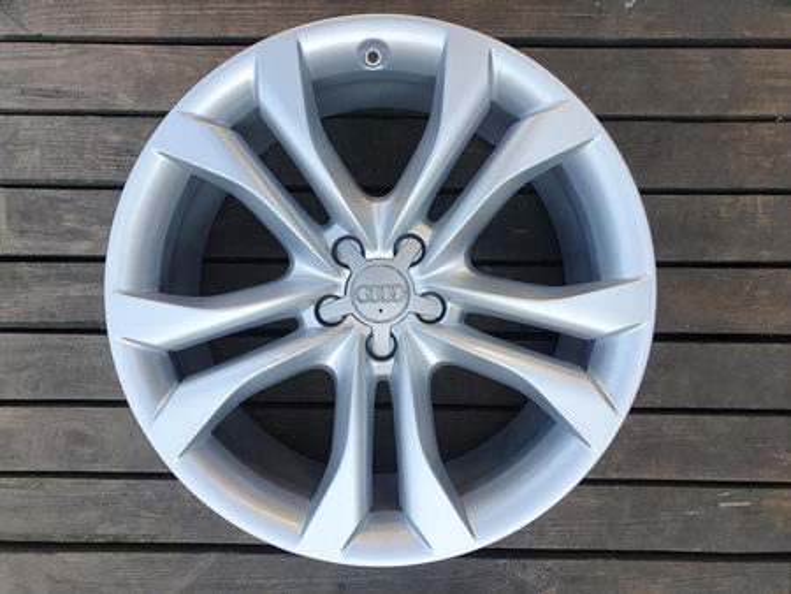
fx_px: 594
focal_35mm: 26
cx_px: 396
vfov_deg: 53.1
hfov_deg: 67.3
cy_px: 297
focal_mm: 4.32
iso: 50
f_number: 2.4
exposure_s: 1/220
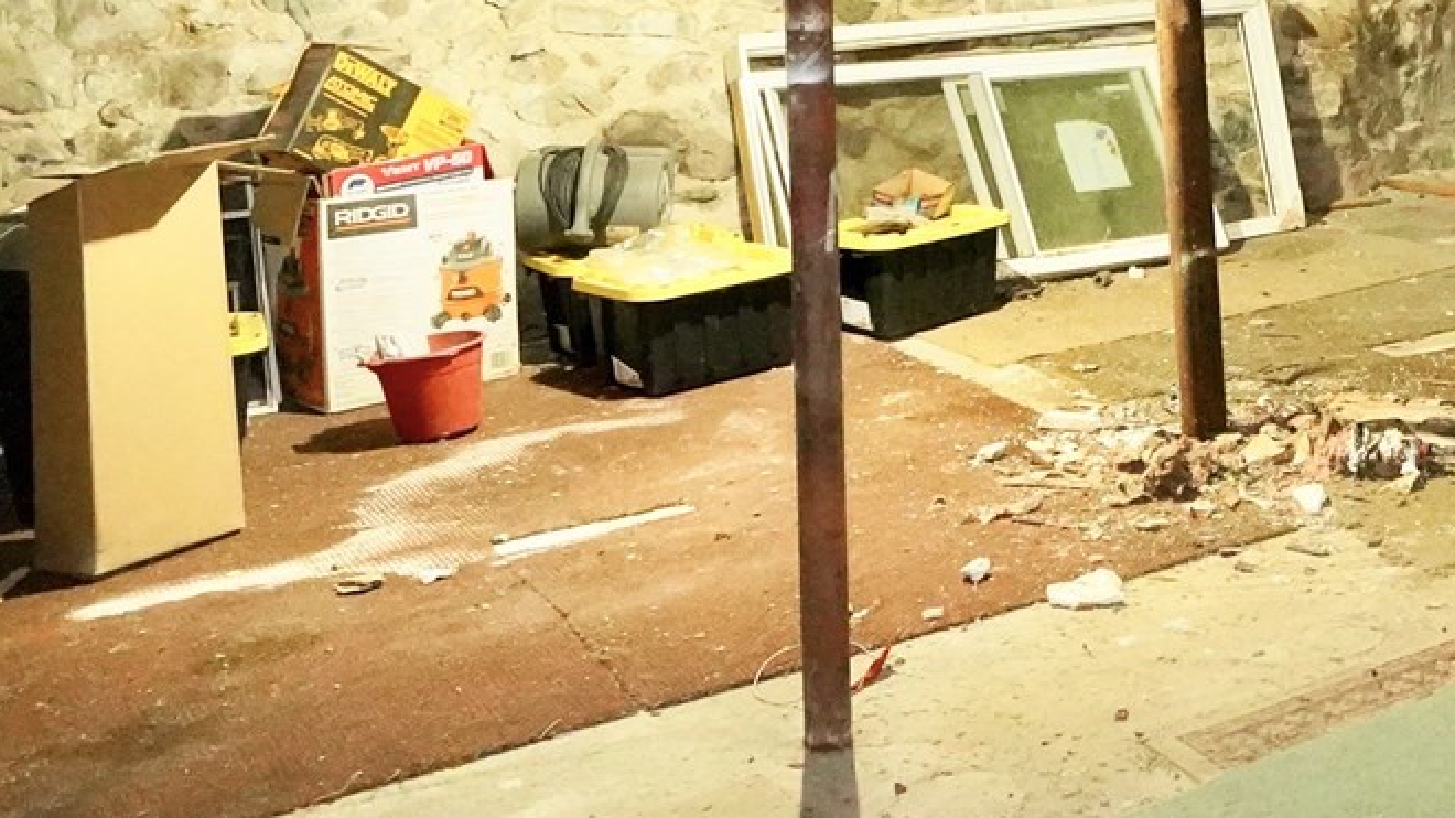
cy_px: -87
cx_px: 1470
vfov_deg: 21.8
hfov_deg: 35.8
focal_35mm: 52
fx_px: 2006
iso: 16000
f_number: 4
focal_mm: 16
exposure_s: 1/60
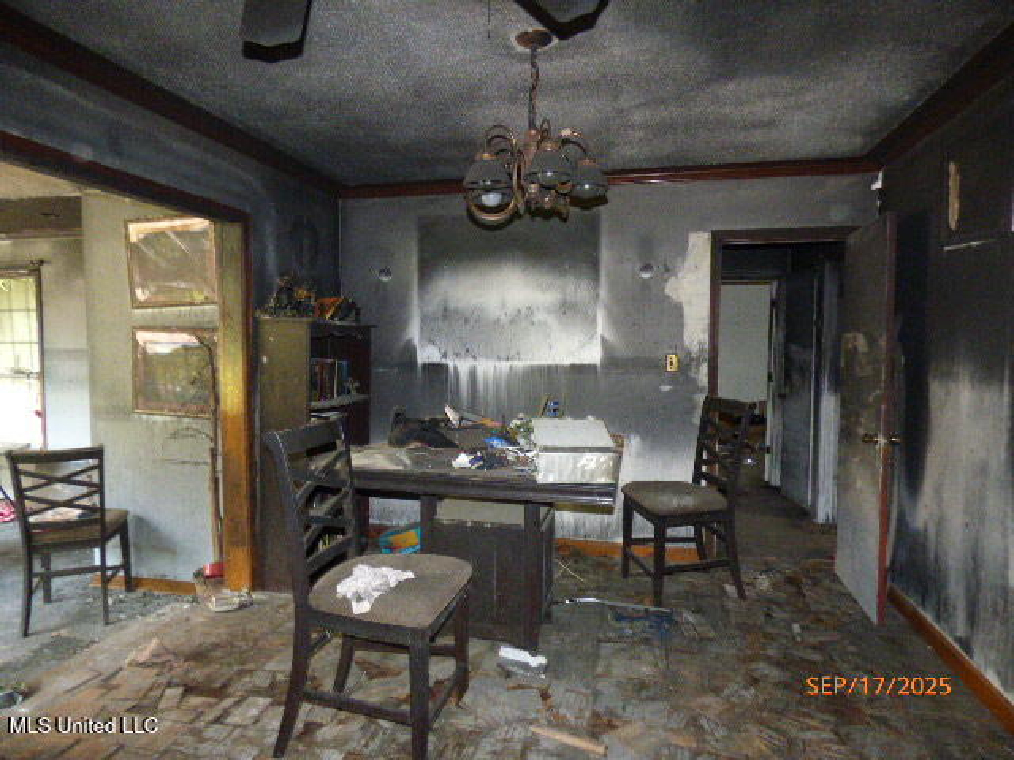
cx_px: 507
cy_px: 380
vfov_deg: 66.0
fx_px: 586
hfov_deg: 81.7
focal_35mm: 20
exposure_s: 1/60
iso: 800
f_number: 2.8
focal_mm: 3.58
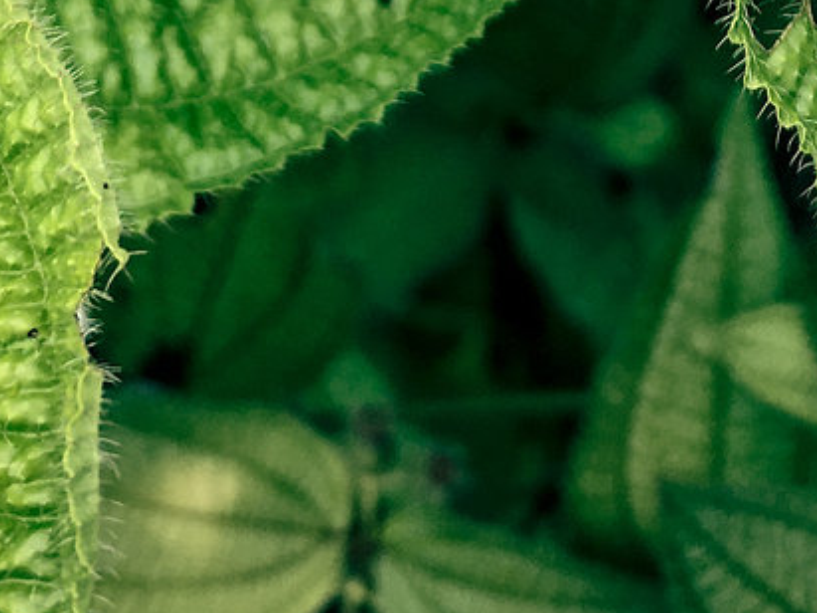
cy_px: -541
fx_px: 2666
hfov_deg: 17.3
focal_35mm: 113
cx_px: 648
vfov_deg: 11.9
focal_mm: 4.15
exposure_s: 1/400
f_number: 2.2
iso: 25
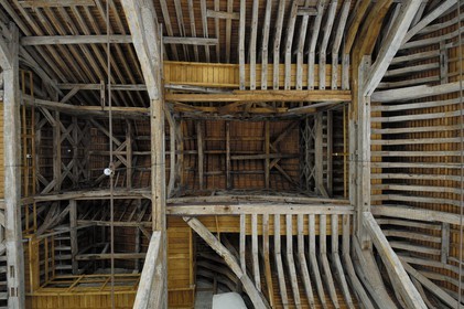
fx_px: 232
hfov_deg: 90.0
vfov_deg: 67.3
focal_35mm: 18
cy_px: 154
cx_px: 232
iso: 100
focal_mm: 12
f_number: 6.3
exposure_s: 2
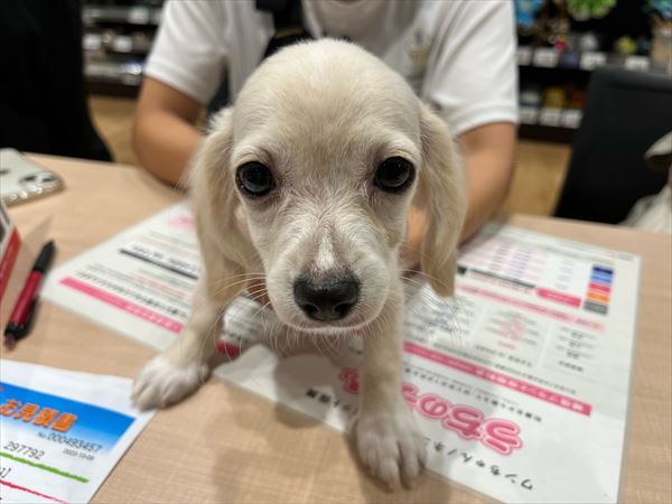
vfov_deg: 53.1
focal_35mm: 26
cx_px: 336
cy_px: 252
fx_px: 505
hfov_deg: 67.3
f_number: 1.6
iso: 40
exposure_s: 1/120
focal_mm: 5.1
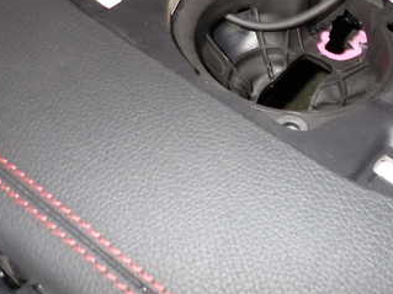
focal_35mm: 47
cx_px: 292
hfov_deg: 39.4
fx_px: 533
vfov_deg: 30.2
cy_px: 63
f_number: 2
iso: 200
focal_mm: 4.5
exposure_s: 1/30
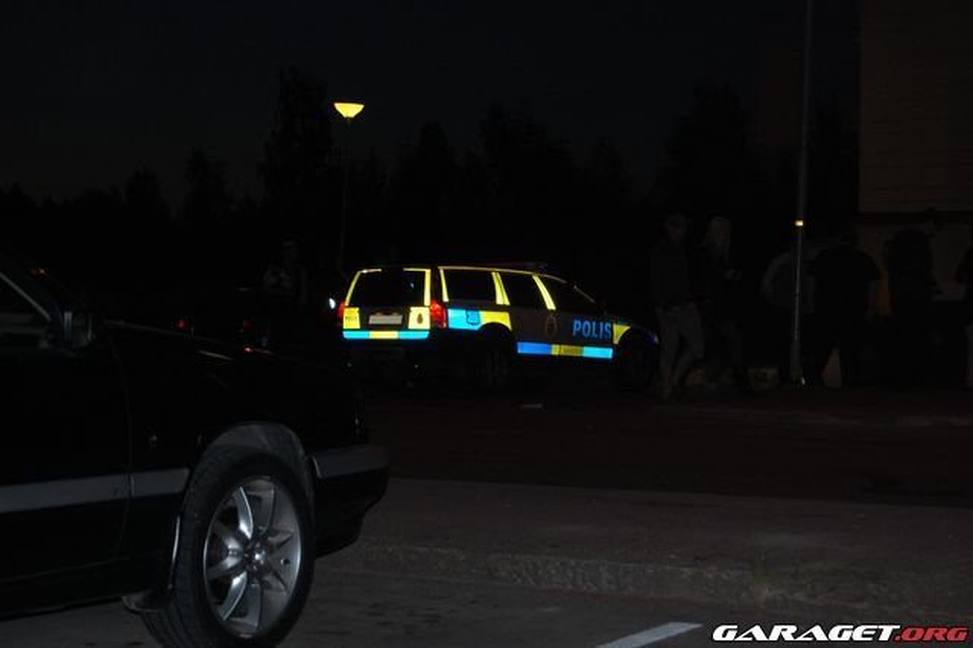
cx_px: 486
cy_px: 324
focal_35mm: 82
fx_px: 2229
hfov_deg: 24.6
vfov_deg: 16.5
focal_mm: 55
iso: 400
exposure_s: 1/60
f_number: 5.6
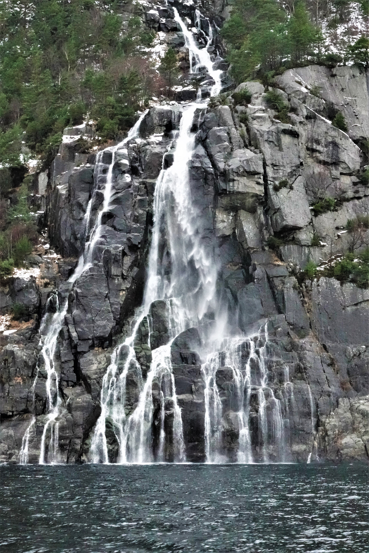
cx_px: 184
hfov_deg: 17.7
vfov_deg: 26.3
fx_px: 1184
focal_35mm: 77
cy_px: 276
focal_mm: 28.07
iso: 5000
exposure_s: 1/80
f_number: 16
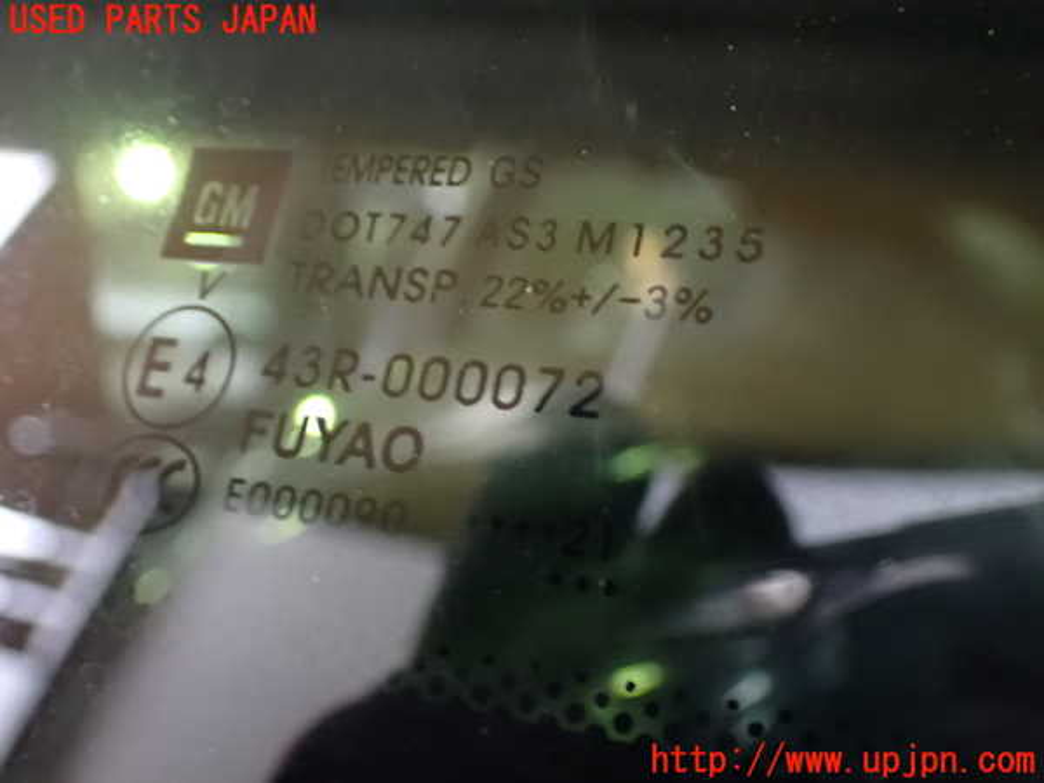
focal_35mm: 41
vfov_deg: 35.1
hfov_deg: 45.8
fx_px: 1237
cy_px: 392
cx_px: 522
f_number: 2.8
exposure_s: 1/25
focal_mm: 7.31
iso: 1600
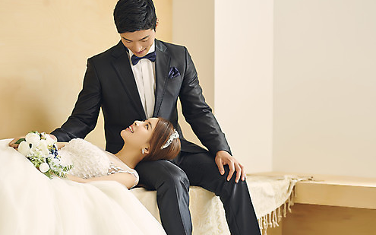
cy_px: 138
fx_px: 1076
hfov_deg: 19.8
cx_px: 172
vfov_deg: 12.4
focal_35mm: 105
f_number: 2
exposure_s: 1/125
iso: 200
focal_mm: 85
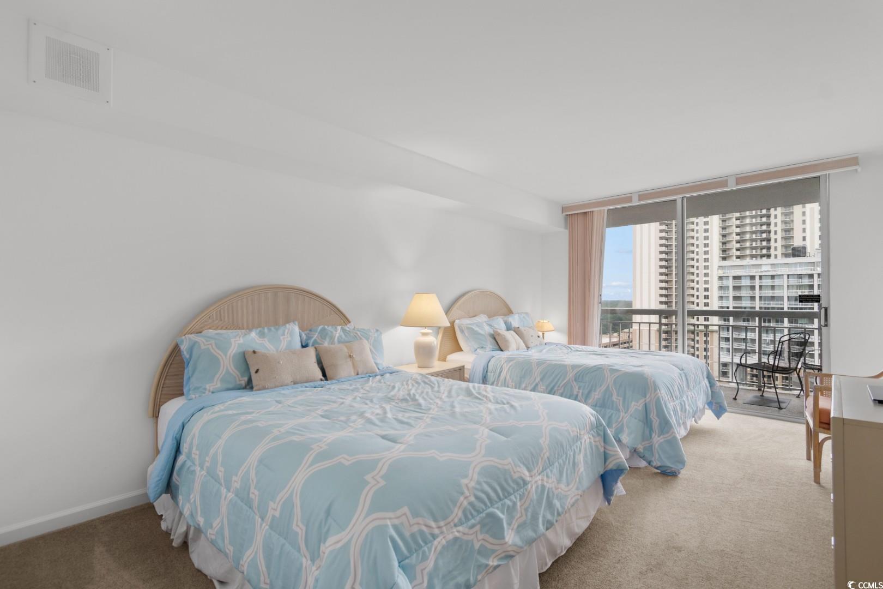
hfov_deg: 96.7
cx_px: 442
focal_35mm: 16
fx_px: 392
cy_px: 294
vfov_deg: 73.7
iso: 100
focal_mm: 11
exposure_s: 1/6
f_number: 4.8
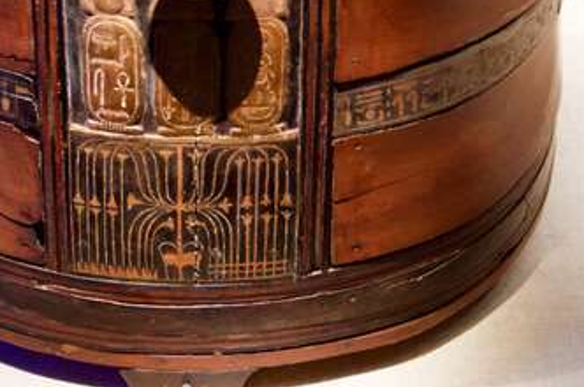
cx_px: 239
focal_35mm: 112
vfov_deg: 12.0
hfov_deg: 18.2
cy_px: -30
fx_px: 1817
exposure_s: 1/15
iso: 1600
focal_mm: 31
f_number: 2.8
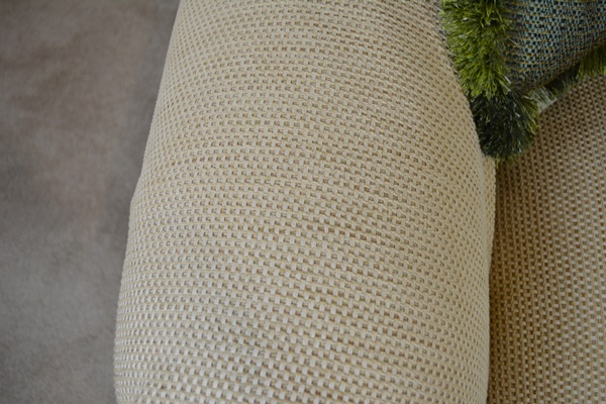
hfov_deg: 53.1
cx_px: 303
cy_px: 202
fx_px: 606
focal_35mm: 36
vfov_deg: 36.9
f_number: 4.5
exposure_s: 1/80
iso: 400
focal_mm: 24
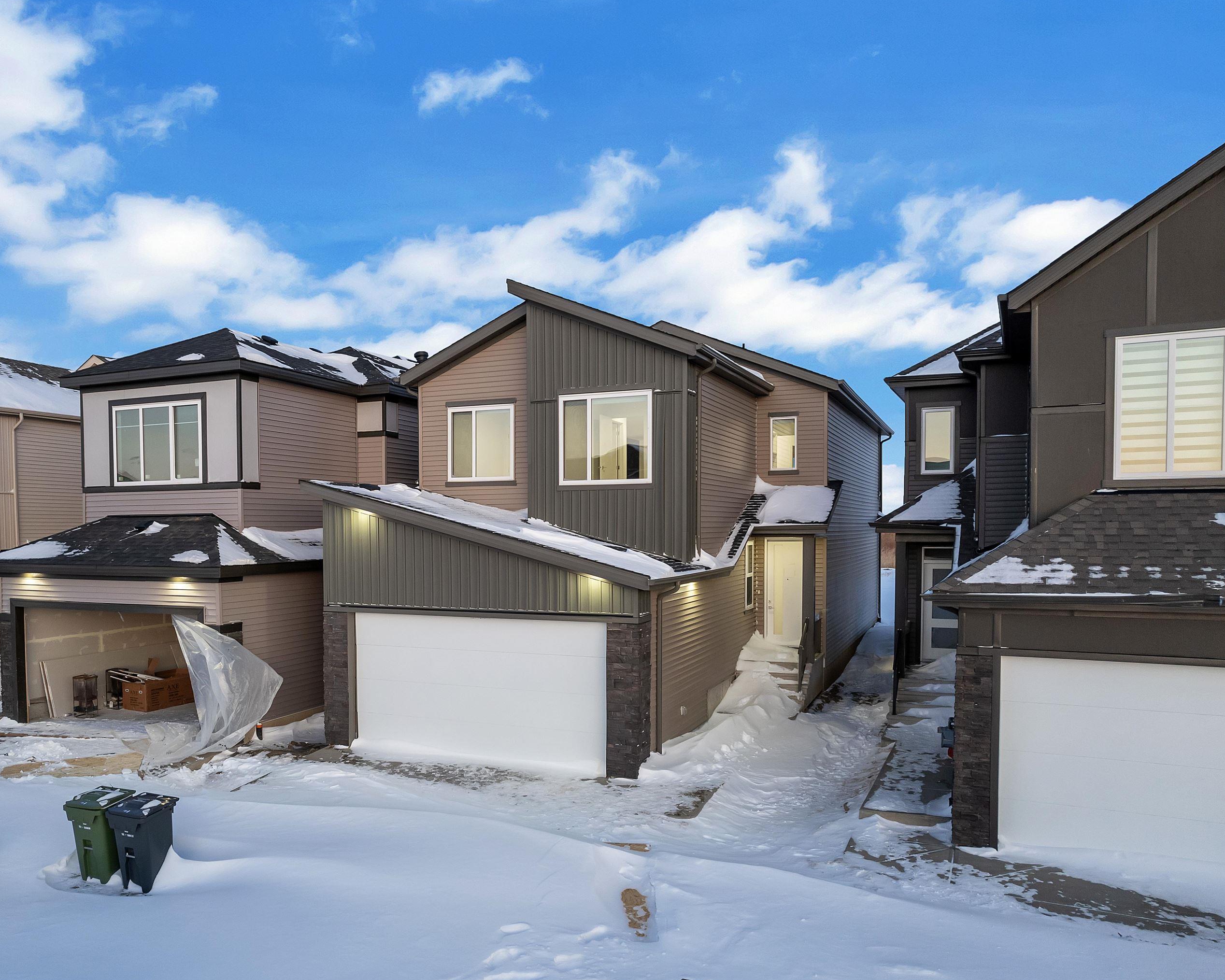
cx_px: 502
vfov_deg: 56.8
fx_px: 906
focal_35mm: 25
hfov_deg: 67.6
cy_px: 492
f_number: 2.4
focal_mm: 8.38
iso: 100
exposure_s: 1/30
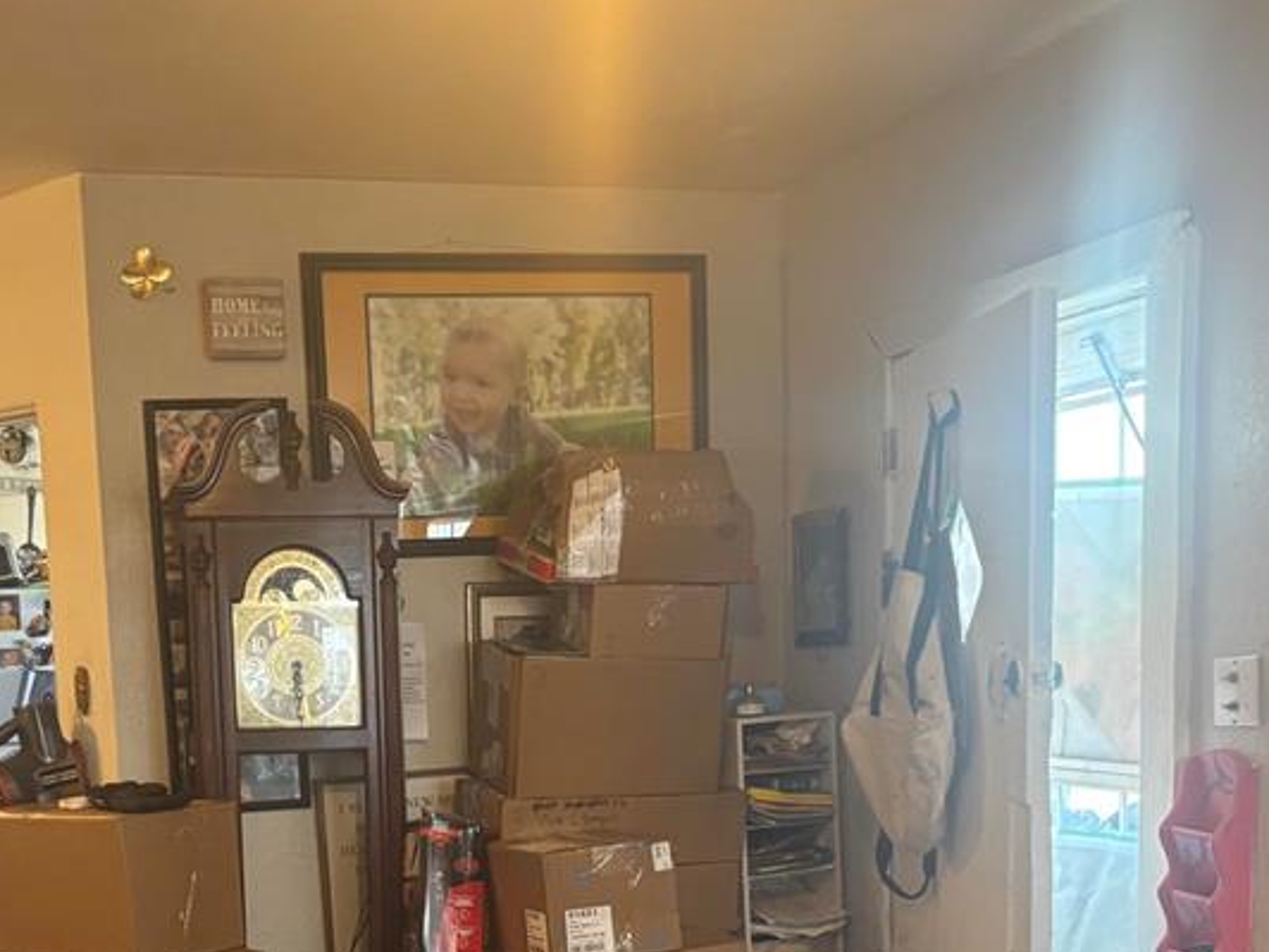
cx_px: 451
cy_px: 851
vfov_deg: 28.1
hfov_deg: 37.9
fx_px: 1833
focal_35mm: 50
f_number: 1.6
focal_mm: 5.96
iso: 250
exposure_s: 1/60
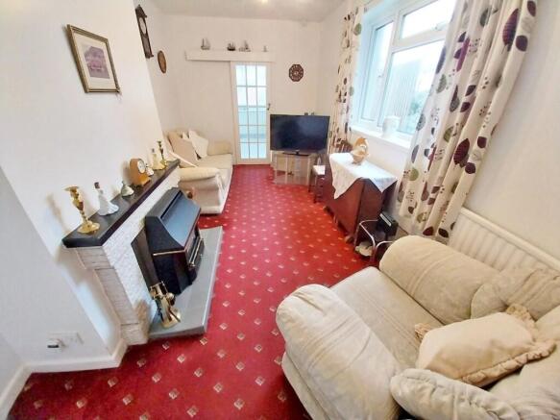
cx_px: 280
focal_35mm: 13
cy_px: 210
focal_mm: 1.13
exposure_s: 1/33
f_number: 2.2
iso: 160
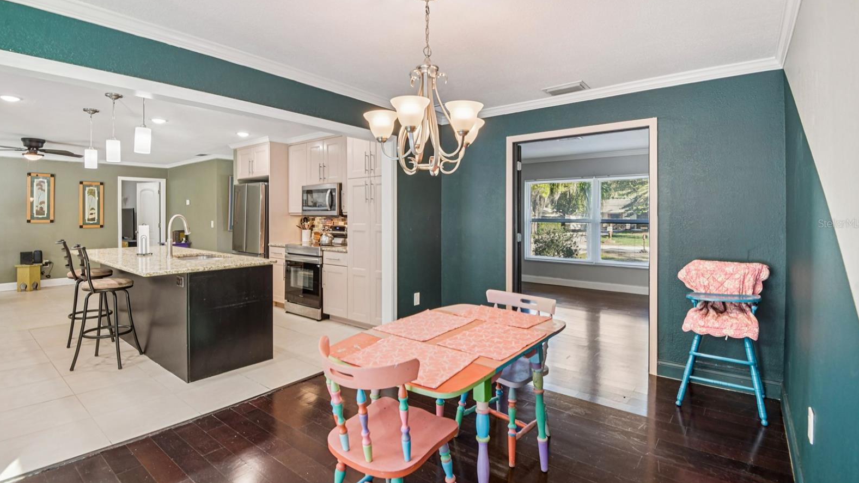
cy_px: 223
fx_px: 387
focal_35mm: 17
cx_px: 431
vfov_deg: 63.8
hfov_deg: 95.9
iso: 400
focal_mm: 16
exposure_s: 1/25
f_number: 8
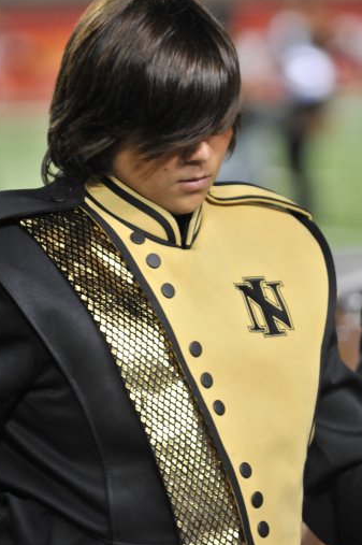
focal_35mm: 355
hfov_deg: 3.9
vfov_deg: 5.8
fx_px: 5365
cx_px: 164
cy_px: 293
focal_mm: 200
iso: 800
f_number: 2.8
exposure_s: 1/125
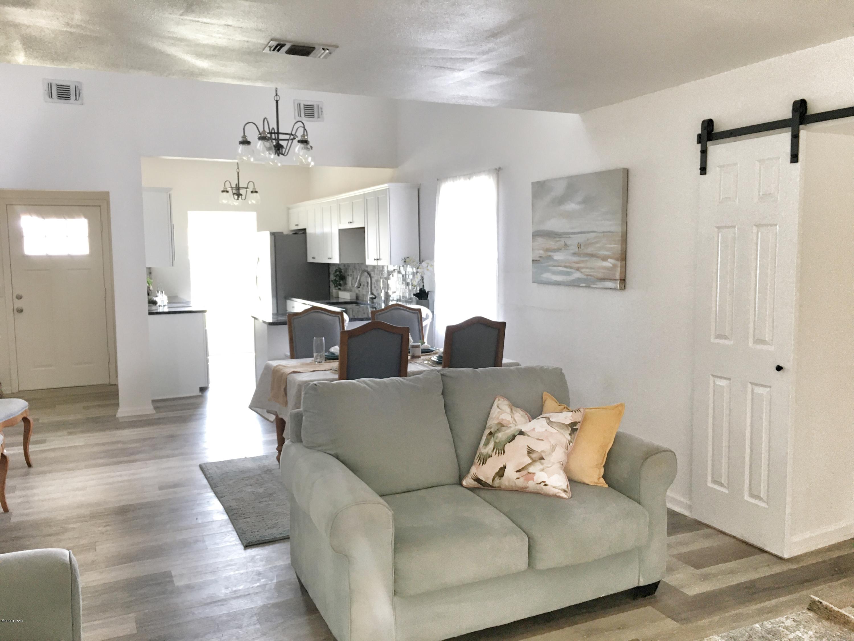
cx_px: 427
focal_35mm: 29
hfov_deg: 61.7
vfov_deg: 48.2
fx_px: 715
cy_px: 320
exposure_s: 1/30
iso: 80
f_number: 2.2
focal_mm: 4.15
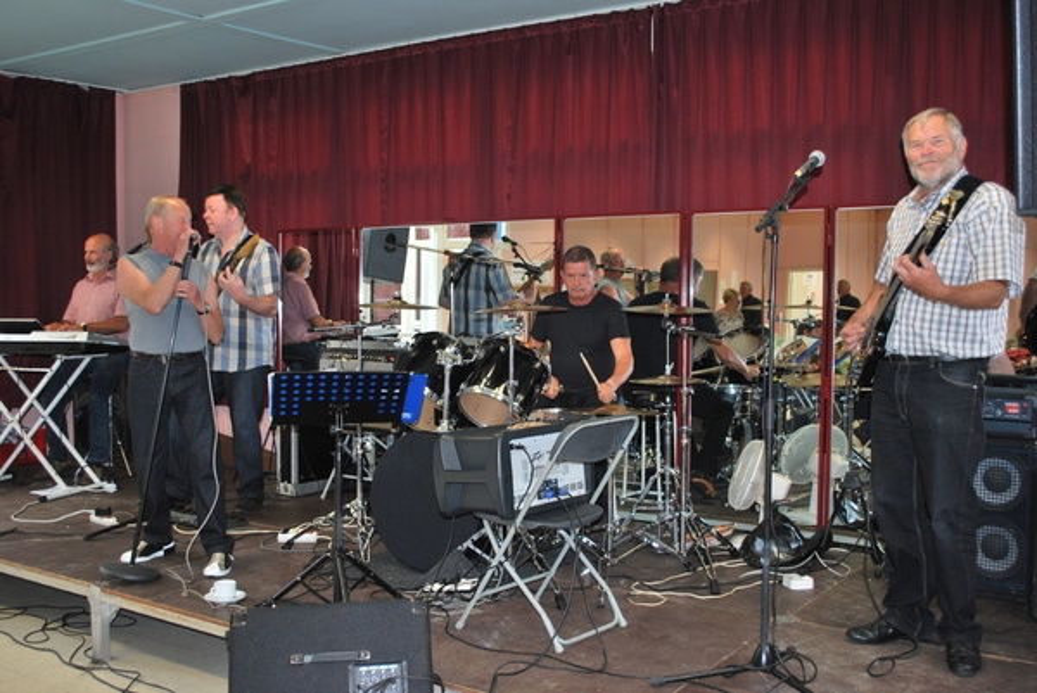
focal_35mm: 36
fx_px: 1038
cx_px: 518
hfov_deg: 53.1
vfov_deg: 36.9
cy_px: 346
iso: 200
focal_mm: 24
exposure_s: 1/60
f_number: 4.2
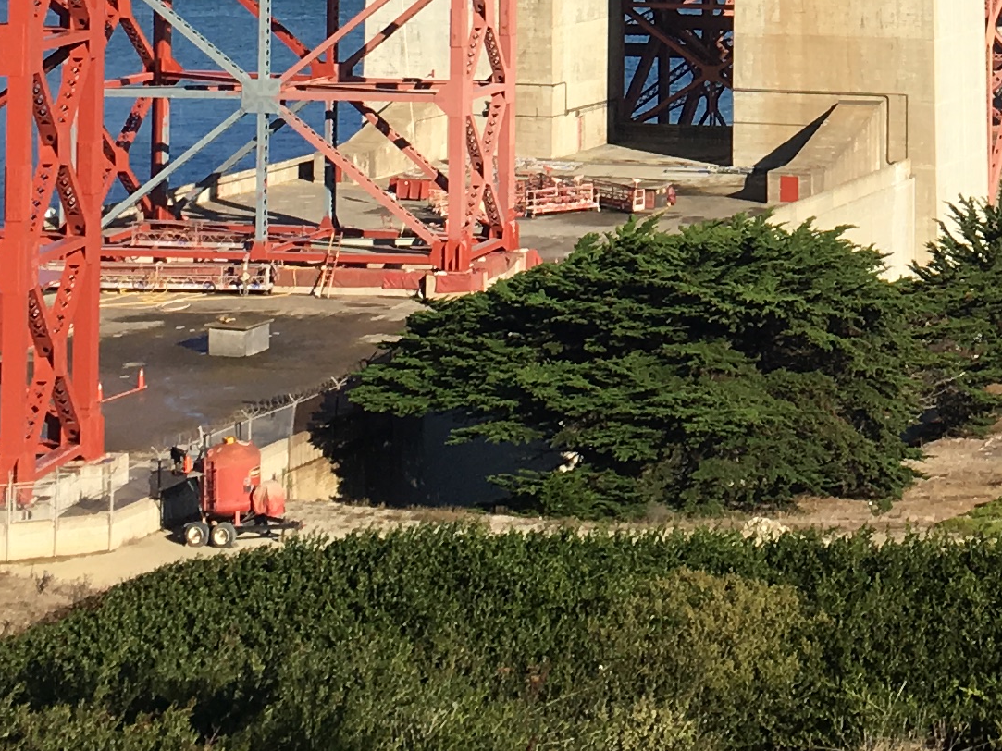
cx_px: 1046
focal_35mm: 108
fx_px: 3126
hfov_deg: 17.7
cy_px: -341
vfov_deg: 13.0
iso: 25
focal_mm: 4.15
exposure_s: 1/1350
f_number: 2.2
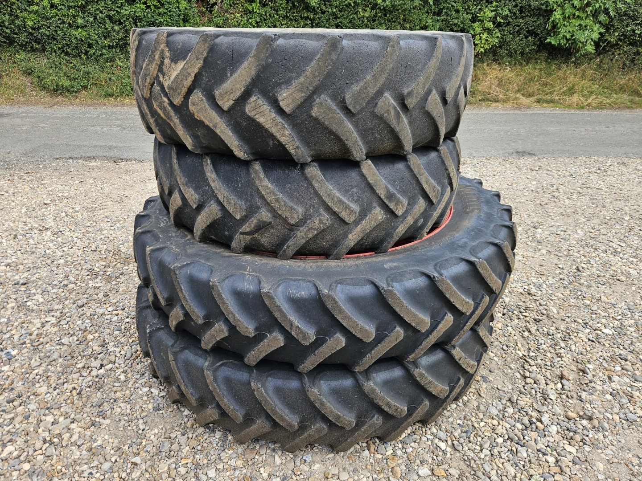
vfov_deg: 58.9
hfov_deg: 73.9
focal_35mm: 23
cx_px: 321
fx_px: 427
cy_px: 240
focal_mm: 5.4
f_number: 1.8
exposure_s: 1/255
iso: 25
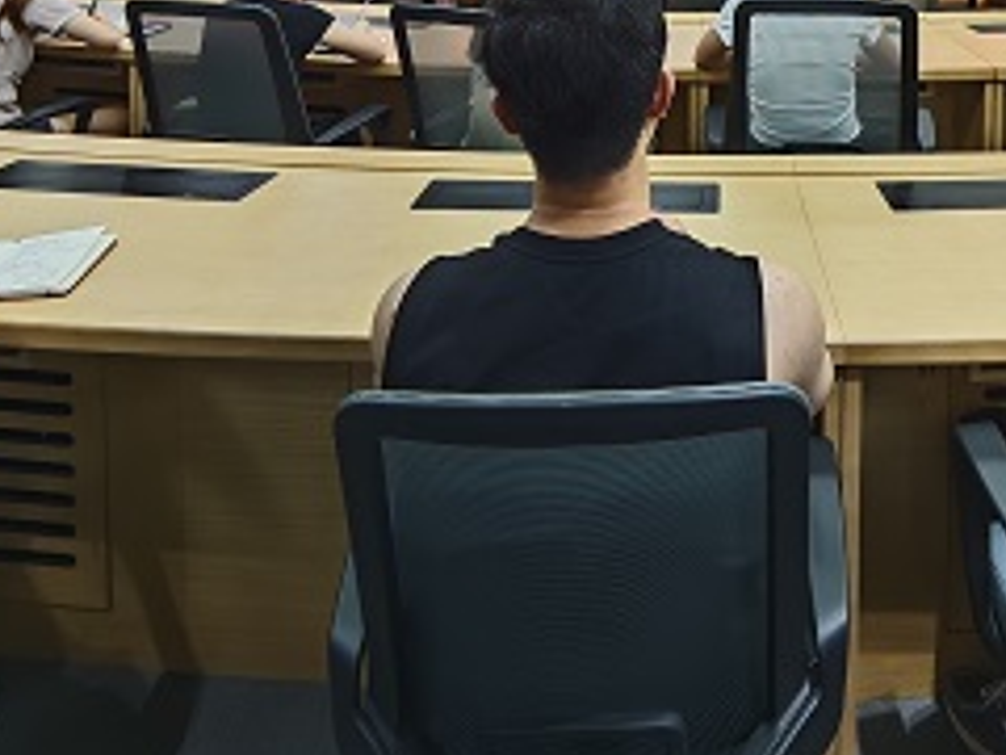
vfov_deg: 33.0
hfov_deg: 50.9
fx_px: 1017
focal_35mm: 35
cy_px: -159
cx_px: 729
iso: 800
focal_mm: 2.16
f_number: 2.2
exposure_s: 1/33.3
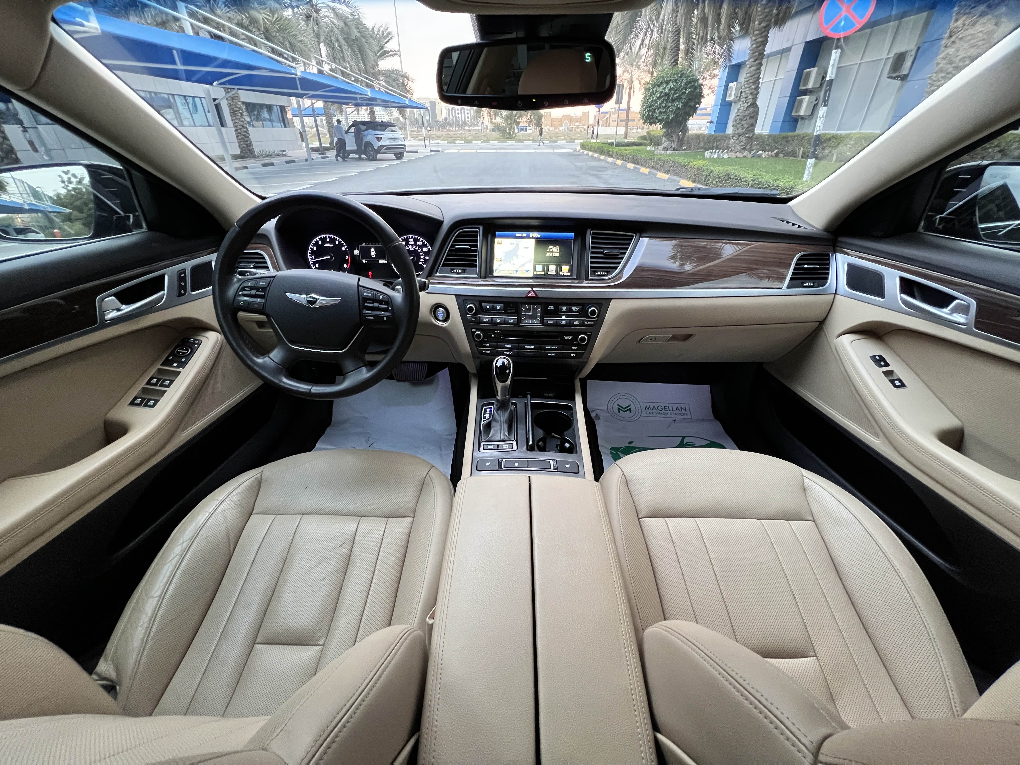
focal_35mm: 13
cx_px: 510
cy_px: 382
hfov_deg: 106.2
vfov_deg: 89.9
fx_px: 383
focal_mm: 1.57
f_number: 1.8
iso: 640
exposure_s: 1/60
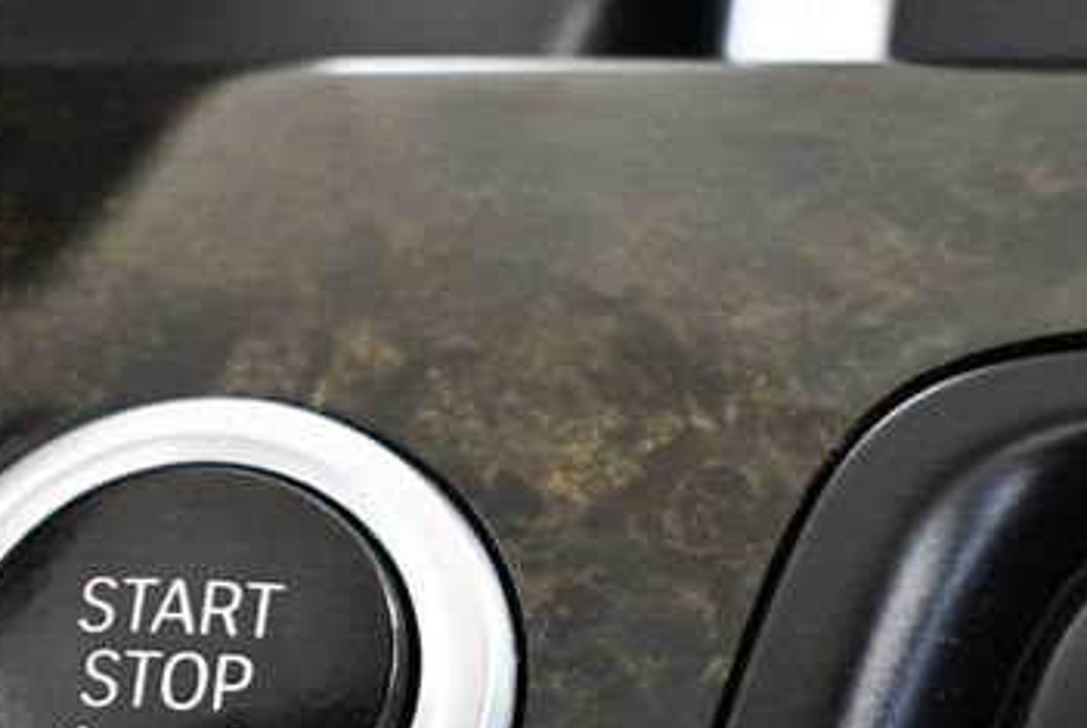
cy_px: 657
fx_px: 3749
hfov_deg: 16.3
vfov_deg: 11.0
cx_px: 177
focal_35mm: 124
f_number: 4.5
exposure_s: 1/60
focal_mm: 34
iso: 3600
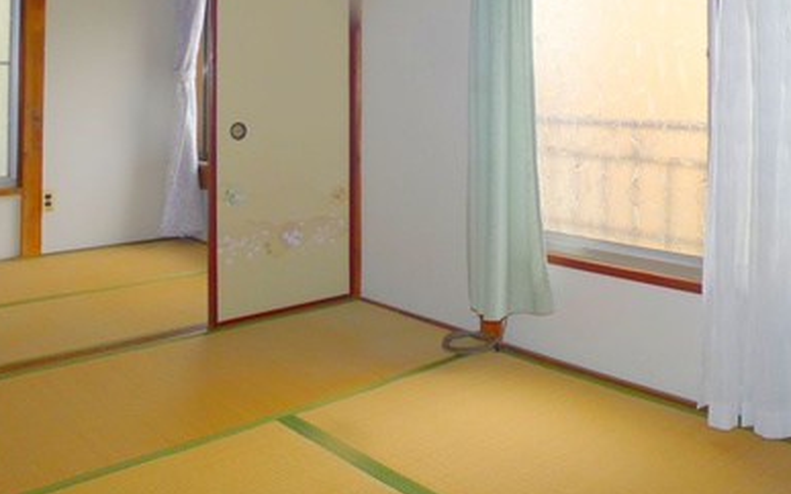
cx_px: 497
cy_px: 56
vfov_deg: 27.1
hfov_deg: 43.1
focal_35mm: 46
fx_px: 992
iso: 100
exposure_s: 1/80
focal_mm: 5.1
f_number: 2
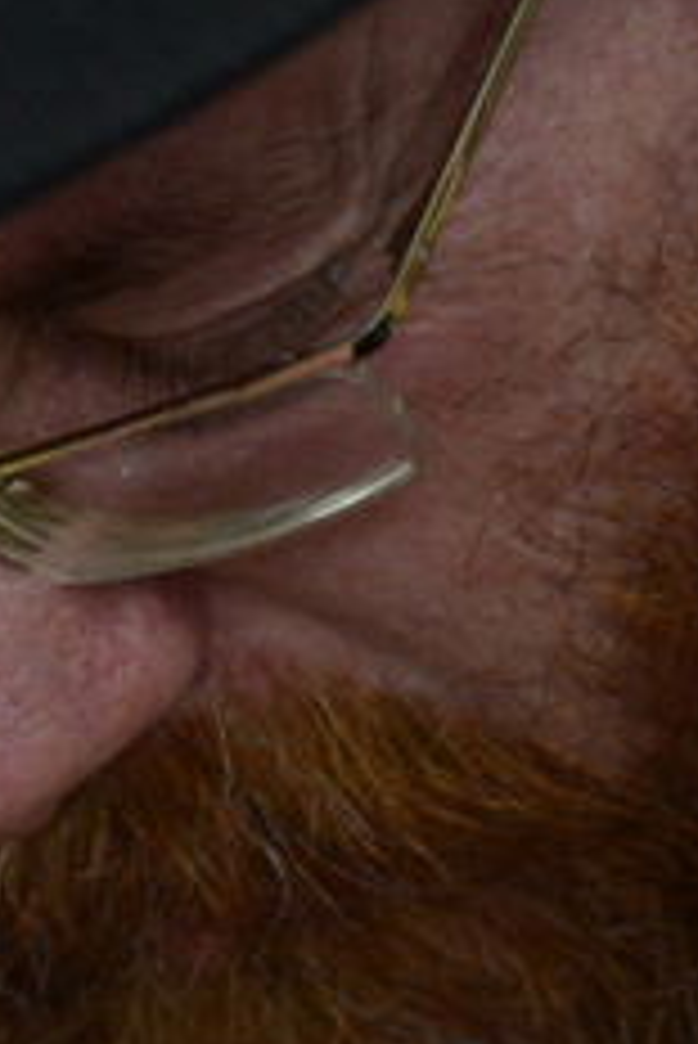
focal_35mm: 859
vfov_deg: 2.4
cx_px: 77
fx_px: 24943
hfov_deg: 1.6
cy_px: 846
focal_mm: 195
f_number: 4
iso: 4000
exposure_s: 1/160
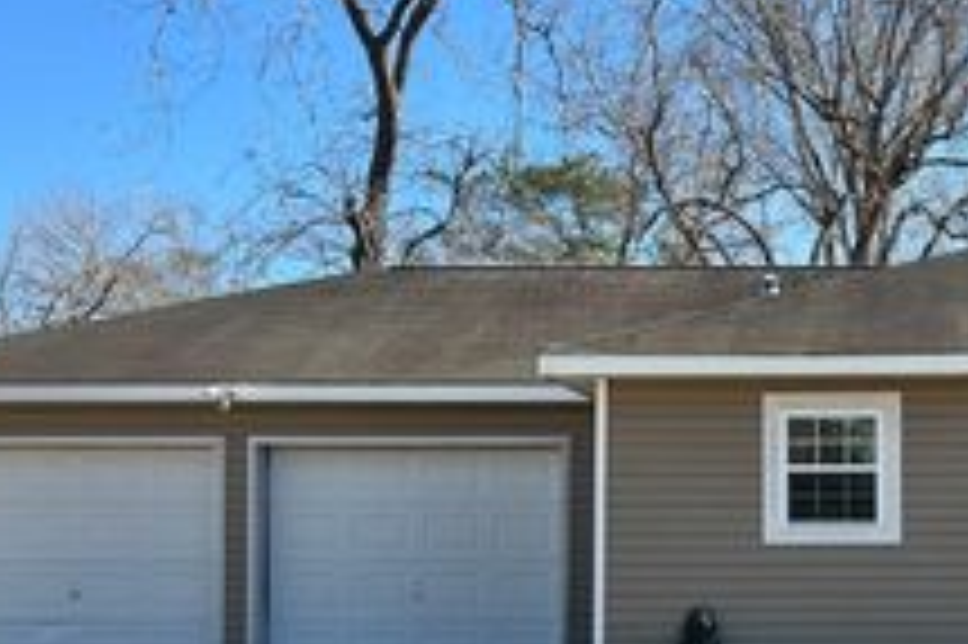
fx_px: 1693
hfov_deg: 30.7
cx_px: 846
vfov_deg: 21.3
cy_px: 493
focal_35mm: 63
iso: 50
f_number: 1.5
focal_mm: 5.7
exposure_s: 1/2762
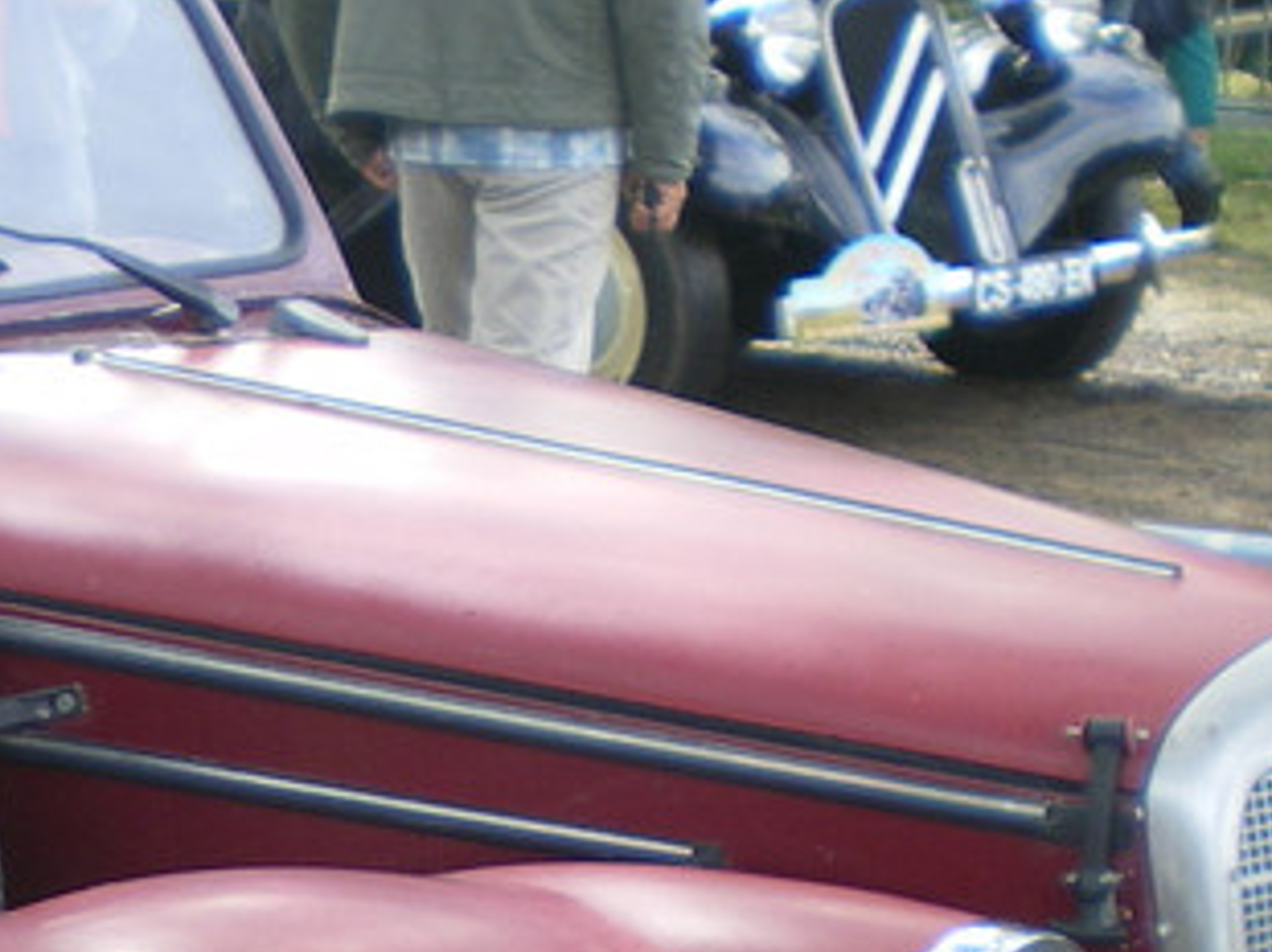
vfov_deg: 11.8
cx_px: 39
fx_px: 4553
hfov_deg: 15.6
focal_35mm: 124
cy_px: 878
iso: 50
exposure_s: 1/125
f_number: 3.1
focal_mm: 6.3
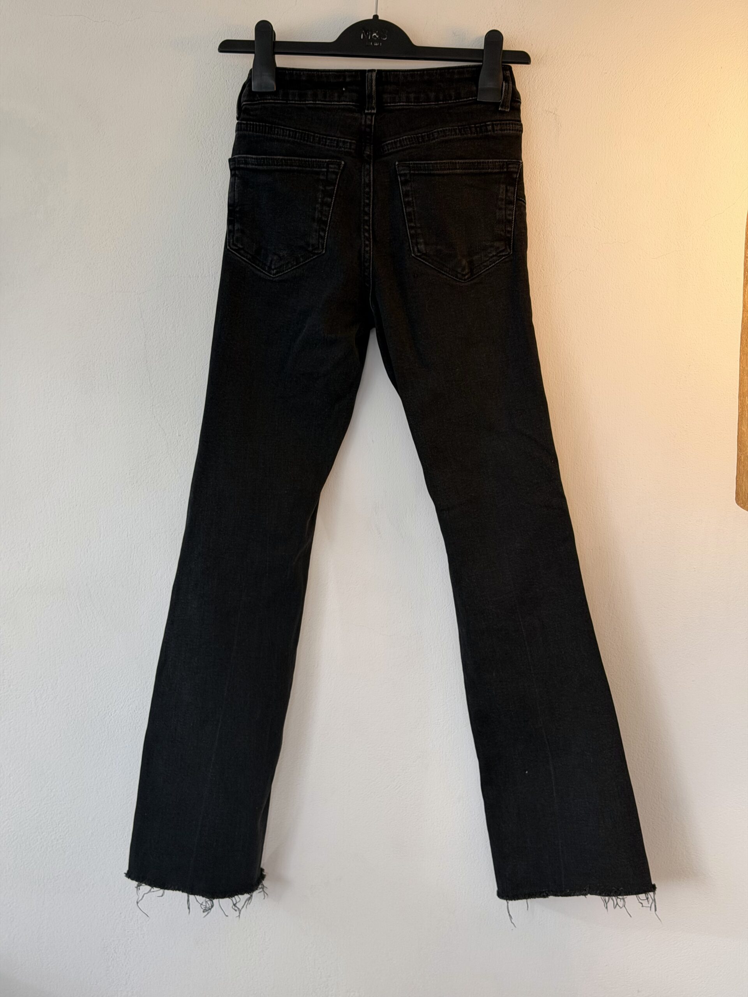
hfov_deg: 30.3
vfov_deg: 39.7
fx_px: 1383
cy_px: 498
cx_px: 374
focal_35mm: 48
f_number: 1.78
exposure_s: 1/121
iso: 80
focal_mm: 6.76
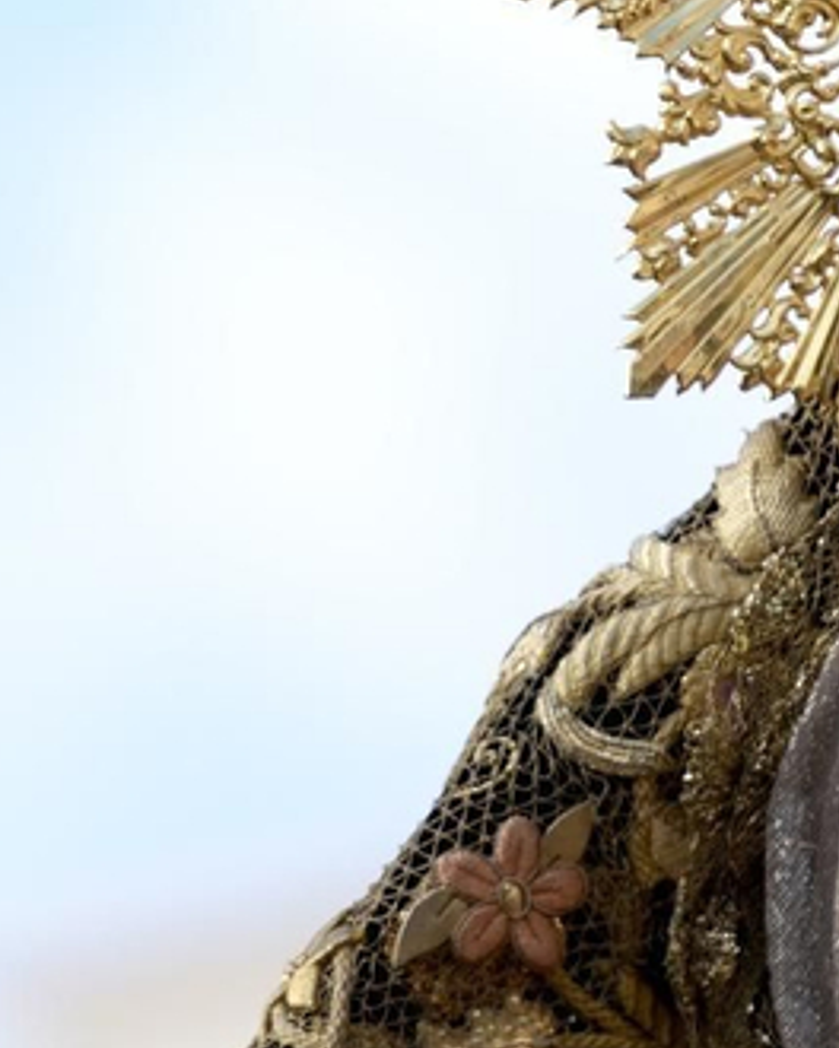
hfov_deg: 1.7
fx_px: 27935
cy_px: 124
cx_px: 321
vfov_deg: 2.2
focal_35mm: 900
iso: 125
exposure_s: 1/1000
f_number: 2.8
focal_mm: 198
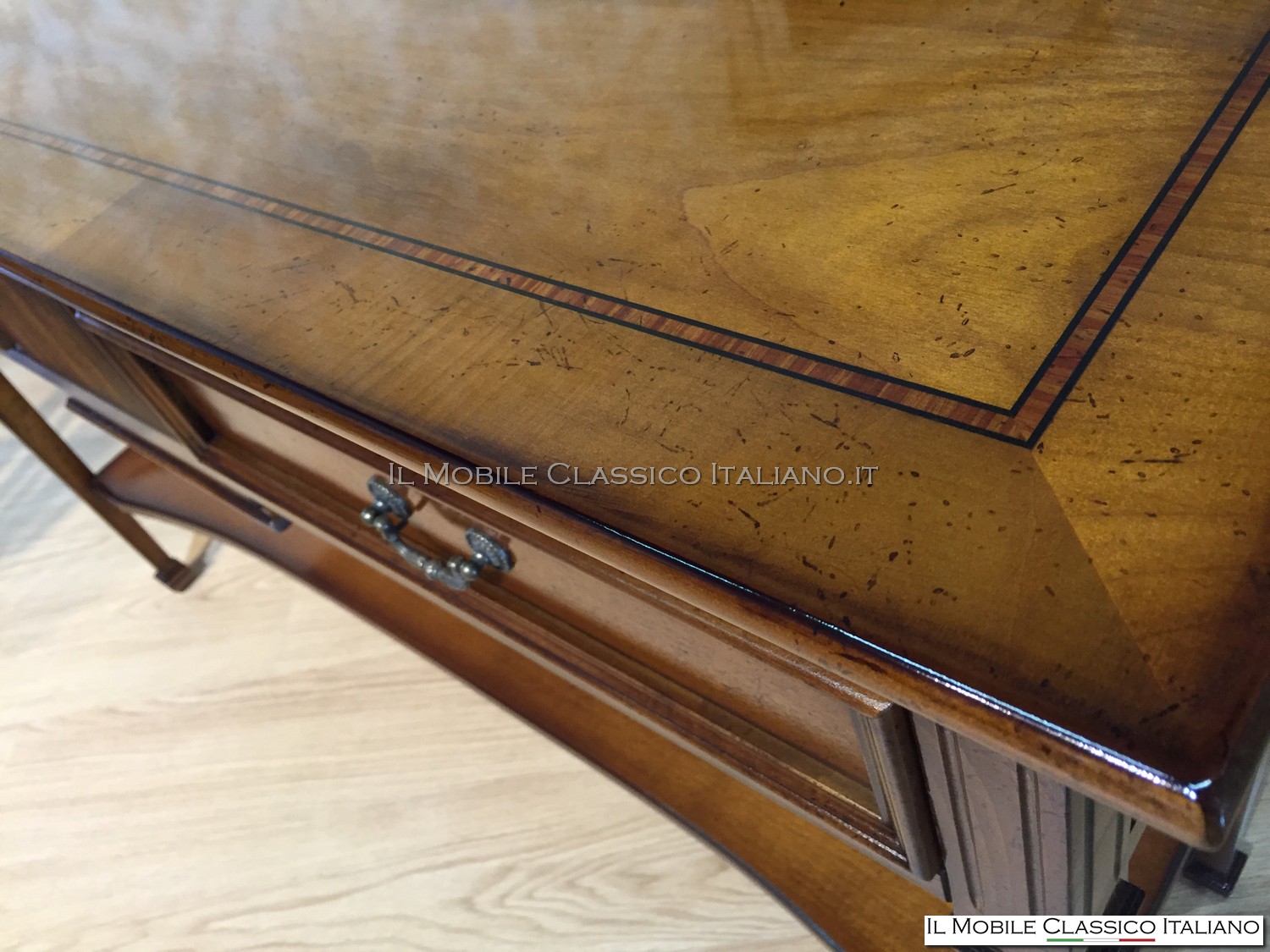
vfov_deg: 48.2
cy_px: 476
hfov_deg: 61.7
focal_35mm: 29
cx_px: 635
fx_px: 1064
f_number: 2.2
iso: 80
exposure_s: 1/33
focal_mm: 4.15
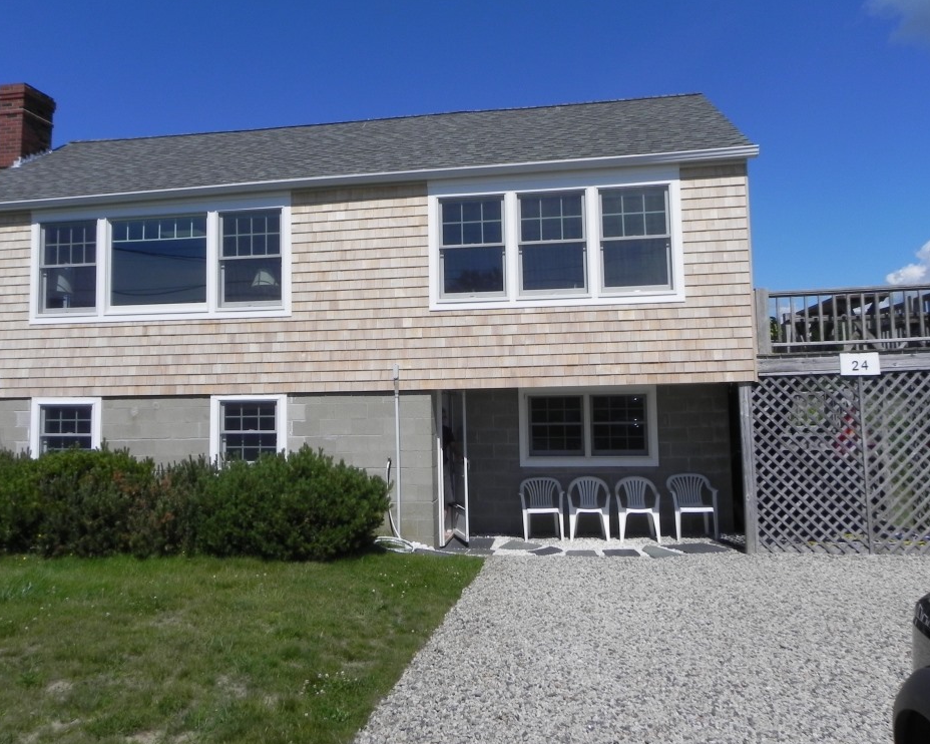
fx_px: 771
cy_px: 363
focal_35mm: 28
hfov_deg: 62.2
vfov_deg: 51.5
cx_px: 439
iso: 160
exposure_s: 1/671
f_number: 8
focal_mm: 4.6
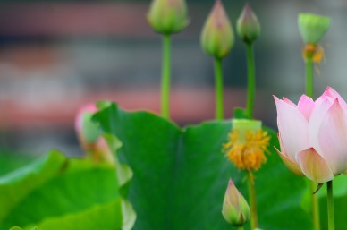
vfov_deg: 2.0
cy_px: 129
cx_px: 249
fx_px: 6666
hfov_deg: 3.0
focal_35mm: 693
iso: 100
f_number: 5.6
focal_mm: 280
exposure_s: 1/200
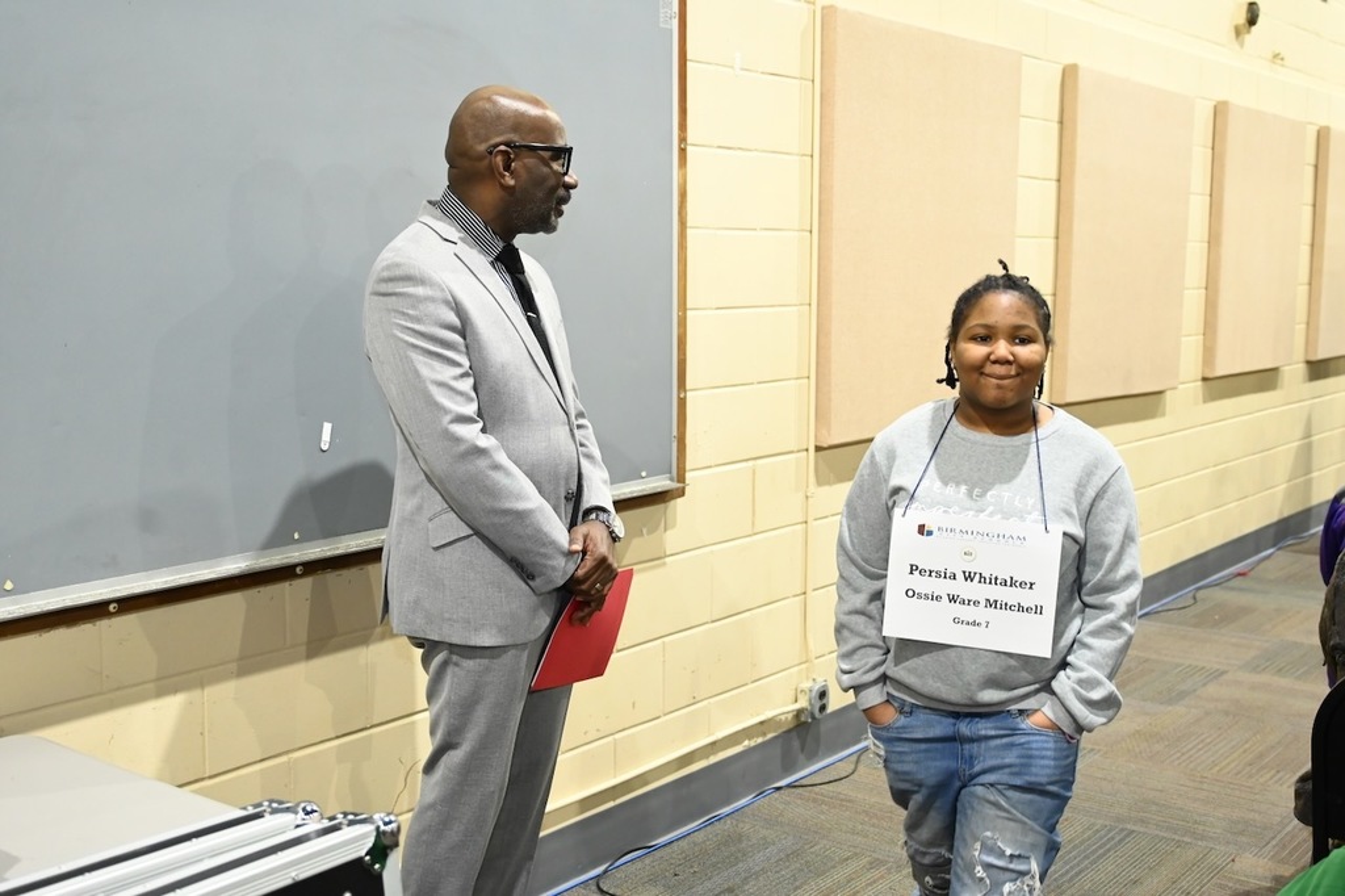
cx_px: 672
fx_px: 1569
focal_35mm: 42
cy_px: 448
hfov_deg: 46.4
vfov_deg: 31.9
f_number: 4
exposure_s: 1/200
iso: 4000
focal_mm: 42
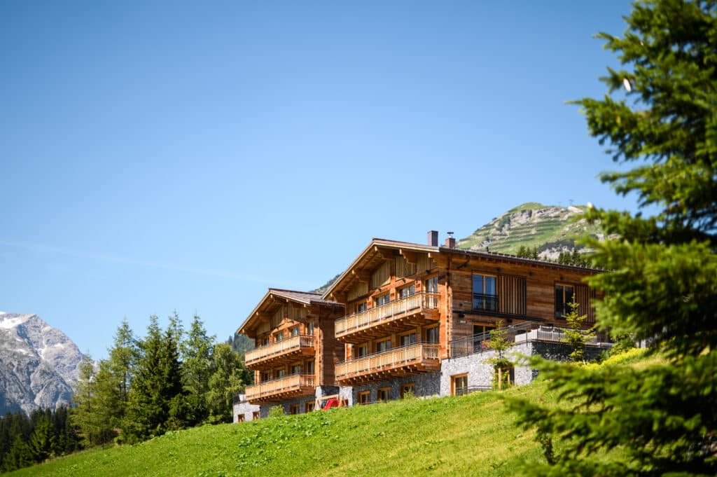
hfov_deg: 39.6
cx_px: 358
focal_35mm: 50
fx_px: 995
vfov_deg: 26.9
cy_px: 238
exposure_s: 1/2500
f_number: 1.8
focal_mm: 50
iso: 50
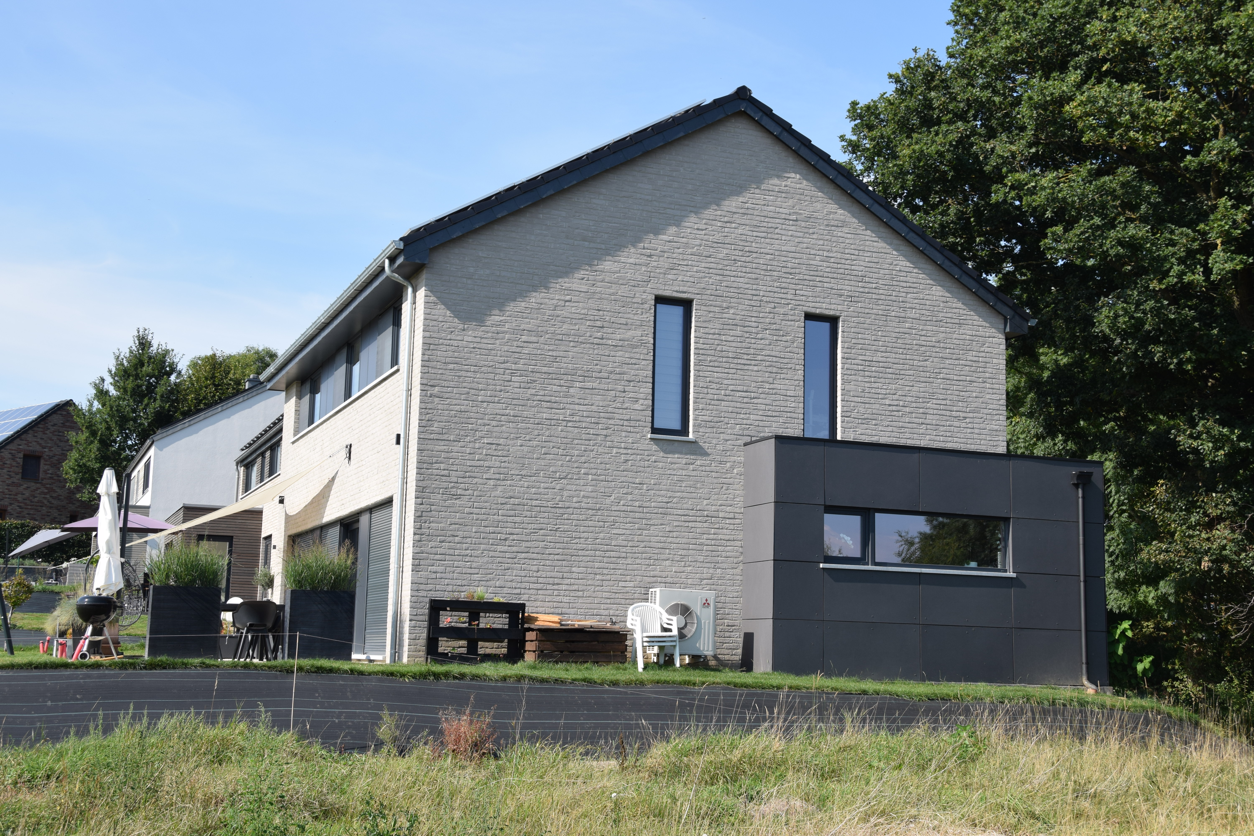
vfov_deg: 30.8
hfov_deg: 45.0
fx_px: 1515
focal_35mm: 44
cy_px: 418
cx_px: 627
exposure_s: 1/320
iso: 200
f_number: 9
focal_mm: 29
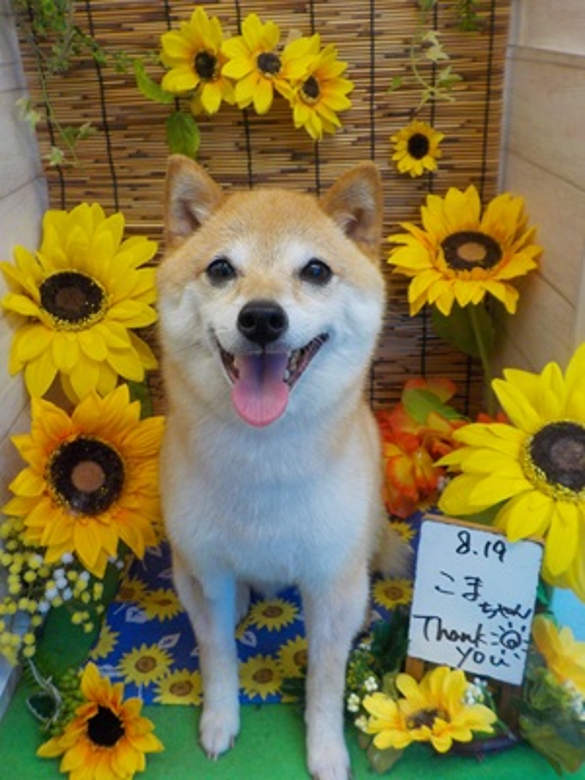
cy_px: 390
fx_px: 676
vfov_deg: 60.0
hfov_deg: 46.8
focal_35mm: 30
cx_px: 292
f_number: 3.3
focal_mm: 4.1
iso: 140
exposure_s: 1/30
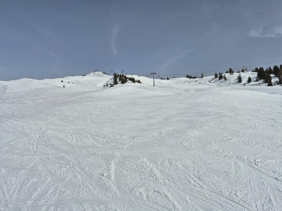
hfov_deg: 73.9
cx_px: 141
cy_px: 106
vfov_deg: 58.9
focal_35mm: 23
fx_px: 187
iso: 25
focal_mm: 5.4
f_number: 1.8
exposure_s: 1/6608
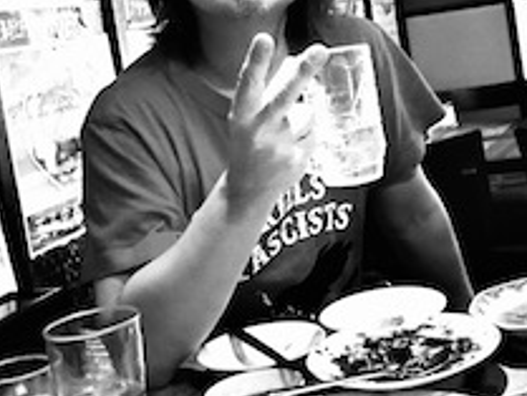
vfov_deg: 21.9
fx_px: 1005
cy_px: 61
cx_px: 338
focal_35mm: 66
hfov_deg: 29.2
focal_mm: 2.69
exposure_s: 1/17
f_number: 1.9
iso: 500
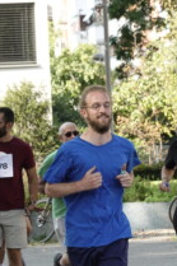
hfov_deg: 4.9
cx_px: 94
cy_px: 179
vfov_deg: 7.3
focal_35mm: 282
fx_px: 2083
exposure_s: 1/160
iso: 250
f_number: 4.5
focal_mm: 53.6
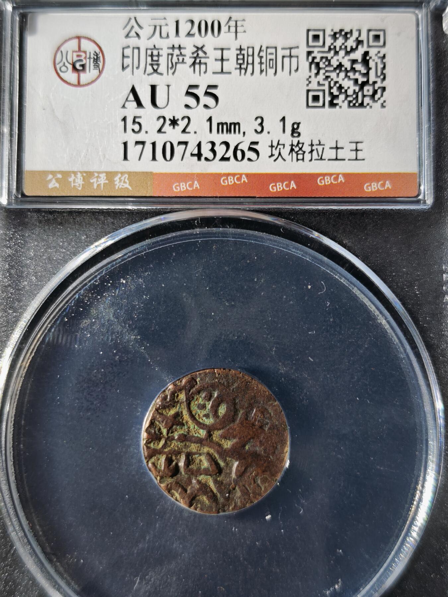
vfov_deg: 38.2
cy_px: 298
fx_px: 863
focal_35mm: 50
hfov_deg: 29.1
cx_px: 224
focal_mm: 5.85
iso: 50
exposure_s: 1/270
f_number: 1.63
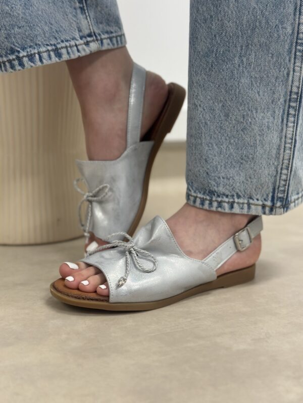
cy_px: 202
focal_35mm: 48
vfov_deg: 39.7
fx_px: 560
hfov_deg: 30.3
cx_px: 152
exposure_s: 1/100
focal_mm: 6.86
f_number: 1.78
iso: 200
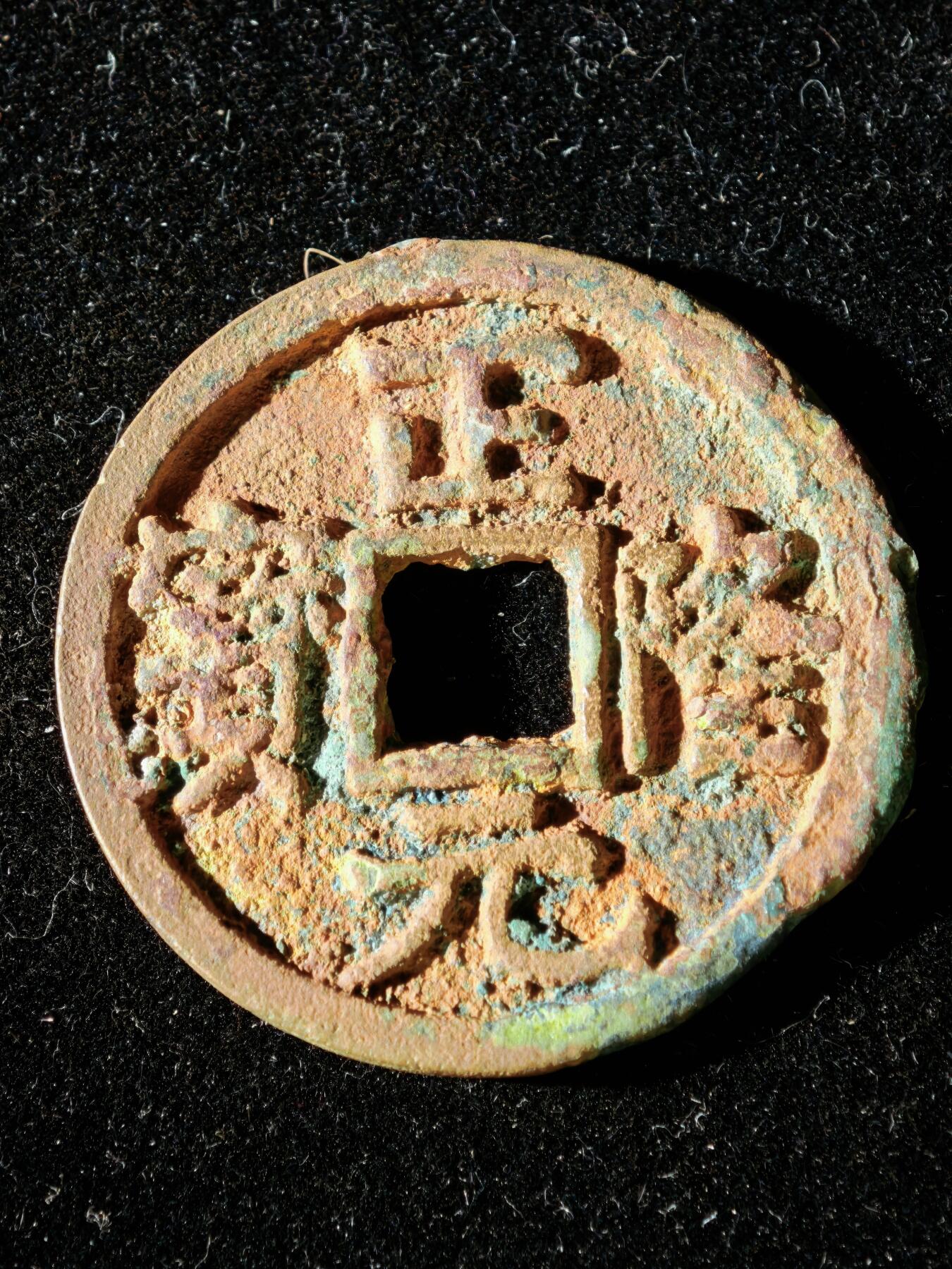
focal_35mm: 107
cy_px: 634
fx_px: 3924
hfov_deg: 13.8
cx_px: 476
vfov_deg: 18.4
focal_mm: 9
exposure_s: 1/120
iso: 500
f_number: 2
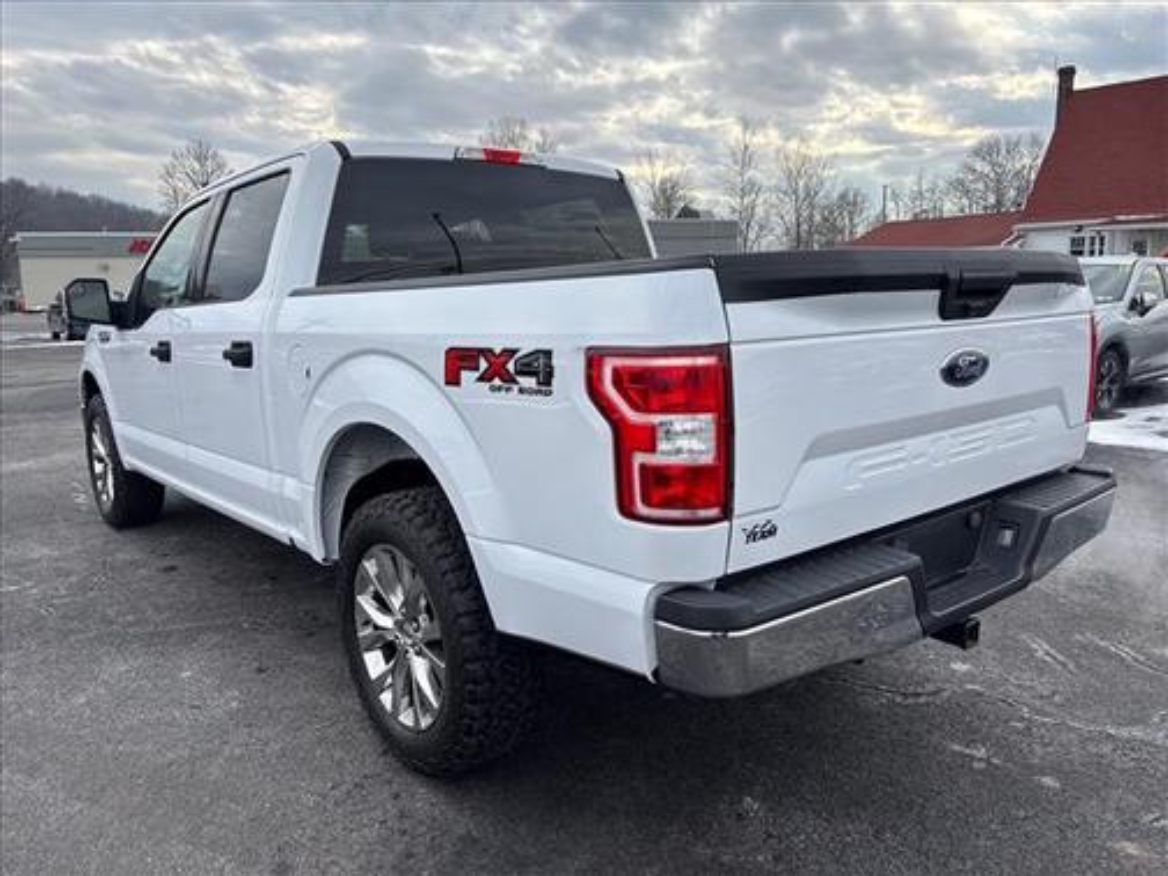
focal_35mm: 26
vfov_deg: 53.1
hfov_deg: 67.3
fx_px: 877
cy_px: 438
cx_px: 584
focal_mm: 5.96
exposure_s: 1/844
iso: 50
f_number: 1.6
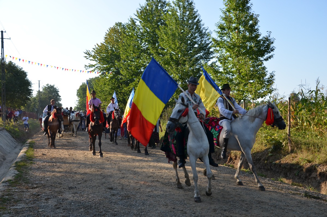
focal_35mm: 38
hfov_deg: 51.4
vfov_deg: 35.3
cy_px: 108
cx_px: 164
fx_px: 340
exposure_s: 1/250
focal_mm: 25
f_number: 8
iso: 200
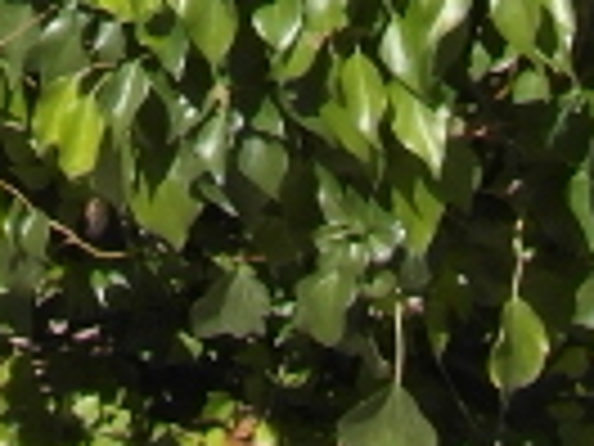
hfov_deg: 10.4
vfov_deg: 7.2
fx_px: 3192
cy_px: -869
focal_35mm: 186
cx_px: -166
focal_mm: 4
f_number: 5.8
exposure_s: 1/250
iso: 80
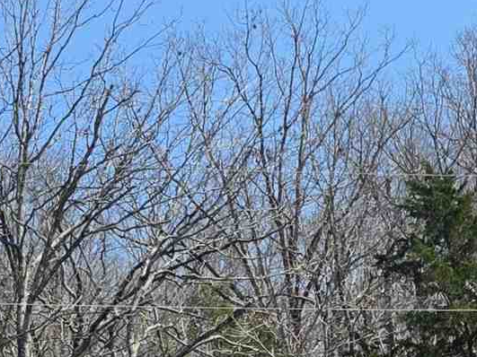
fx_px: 1832
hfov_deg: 13.9
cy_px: 684
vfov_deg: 10.4
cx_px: -241
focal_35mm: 133
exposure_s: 1/3464
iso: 80
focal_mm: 6.3
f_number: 1.7
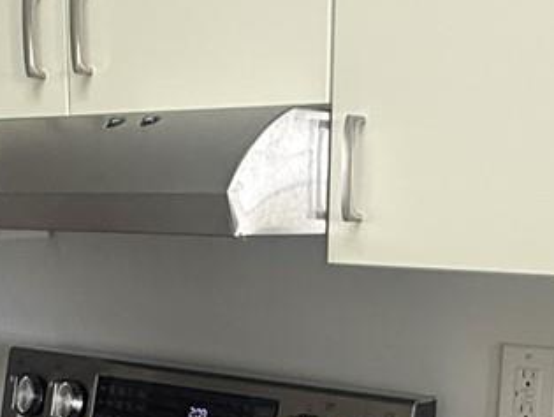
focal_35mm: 71
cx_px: 269
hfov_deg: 27.4
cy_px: 486
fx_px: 1138
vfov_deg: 19.7
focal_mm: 2.22
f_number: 2.2
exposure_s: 1/60
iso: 250
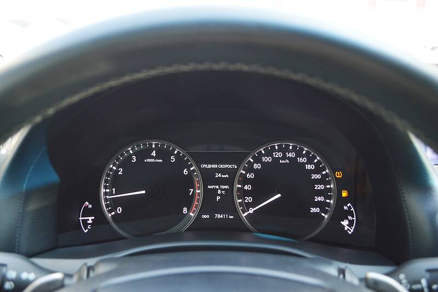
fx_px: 365
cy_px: 146
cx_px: 219
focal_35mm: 30
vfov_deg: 43.5
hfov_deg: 62.0
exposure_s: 1/60
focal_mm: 20
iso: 500
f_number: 3.8
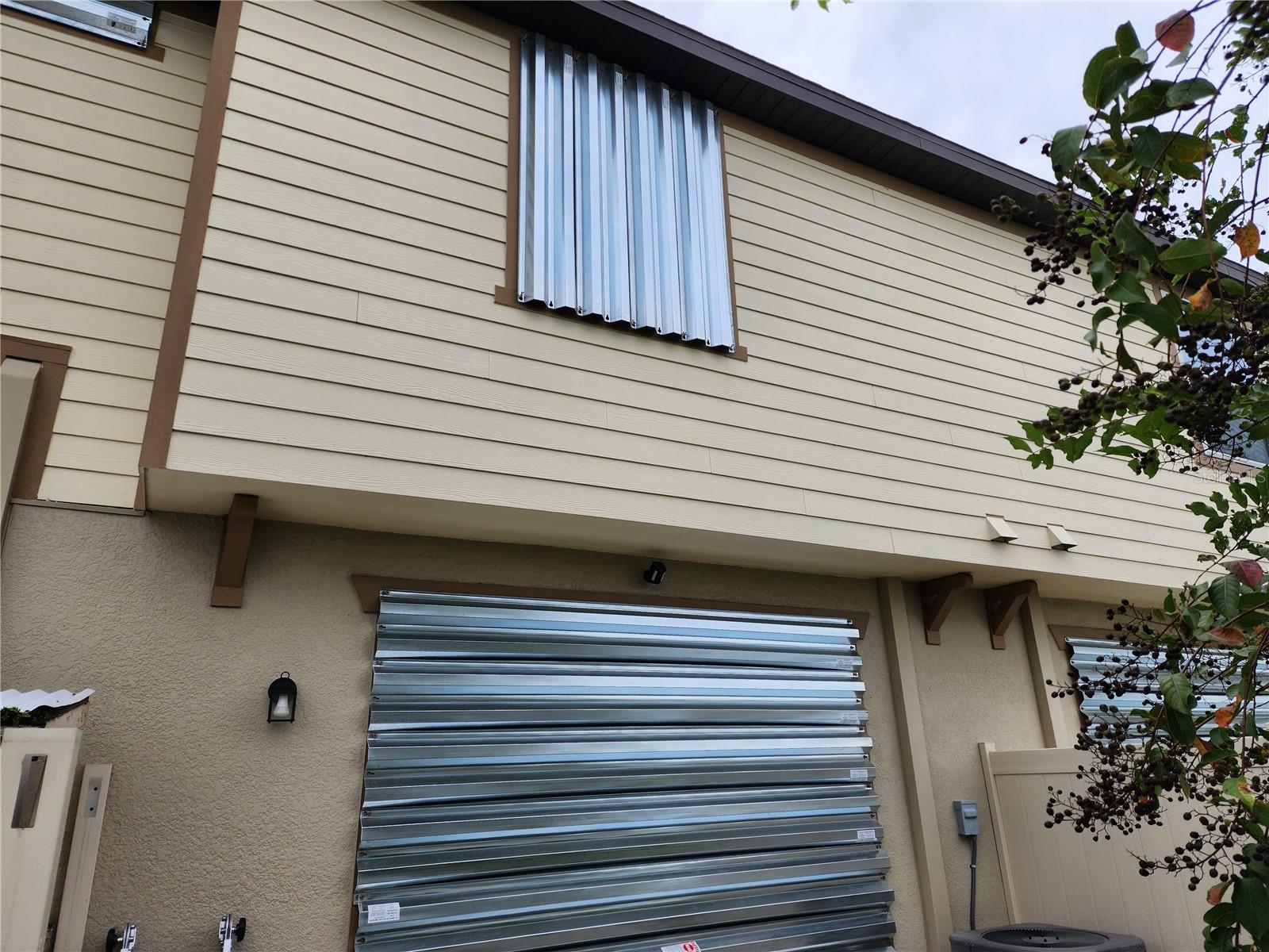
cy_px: 476
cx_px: 634
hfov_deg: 73.9
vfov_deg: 58.9
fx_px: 843
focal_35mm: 23
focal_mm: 6.4
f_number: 1.8
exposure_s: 1/914
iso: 12
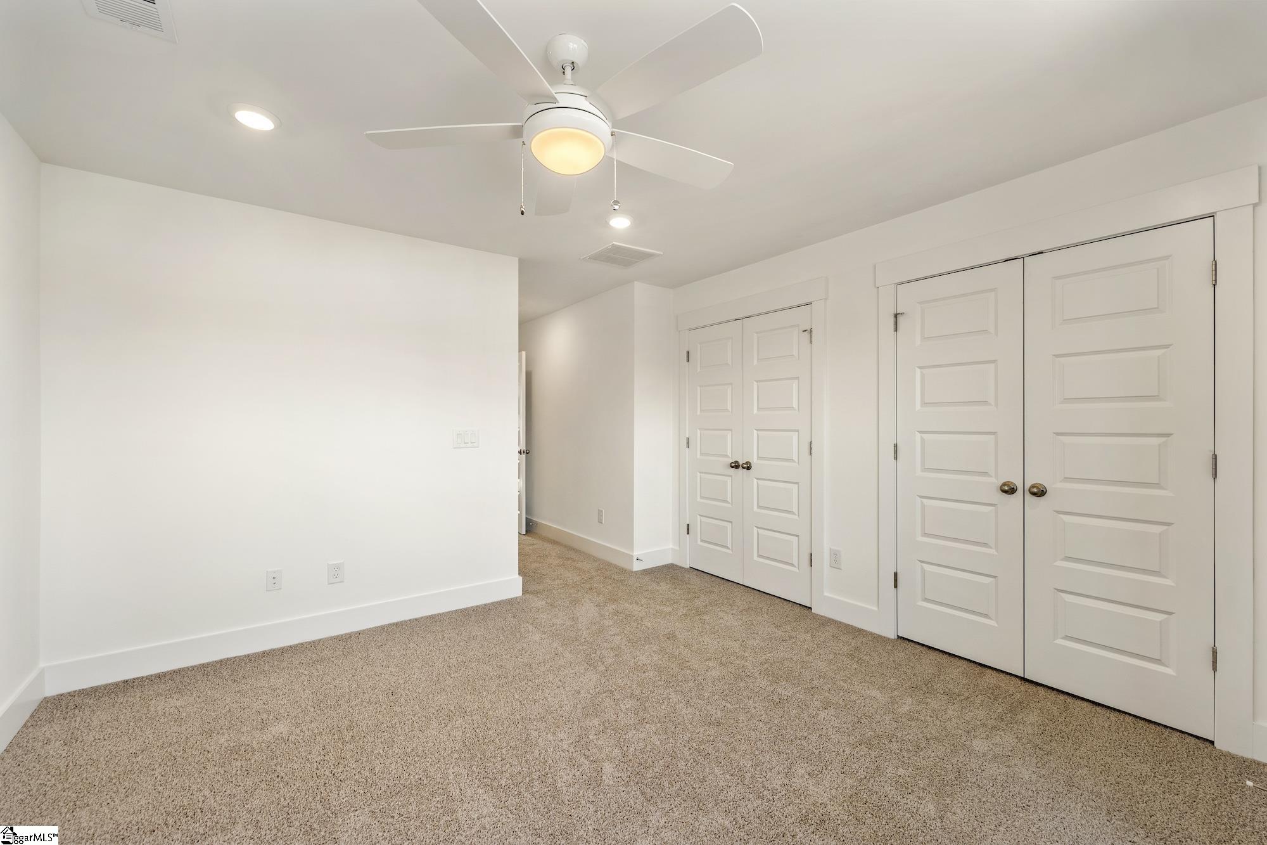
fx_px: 493
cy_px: 422
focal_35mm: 14
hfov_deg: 104.3
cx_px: 634
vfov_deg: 81.2
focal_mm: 14
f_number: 6.3
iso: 400
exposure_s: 1/13
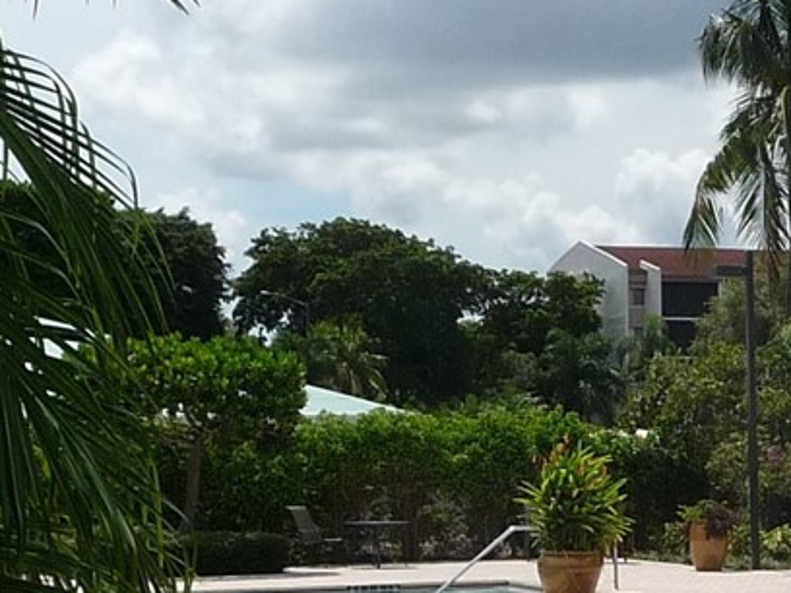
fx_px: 2582
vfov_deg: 12.8
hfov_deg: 17.0
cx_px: 824
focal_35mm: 113
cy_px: 702
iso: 100
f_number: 8
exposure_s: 1/400
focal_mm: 4.7
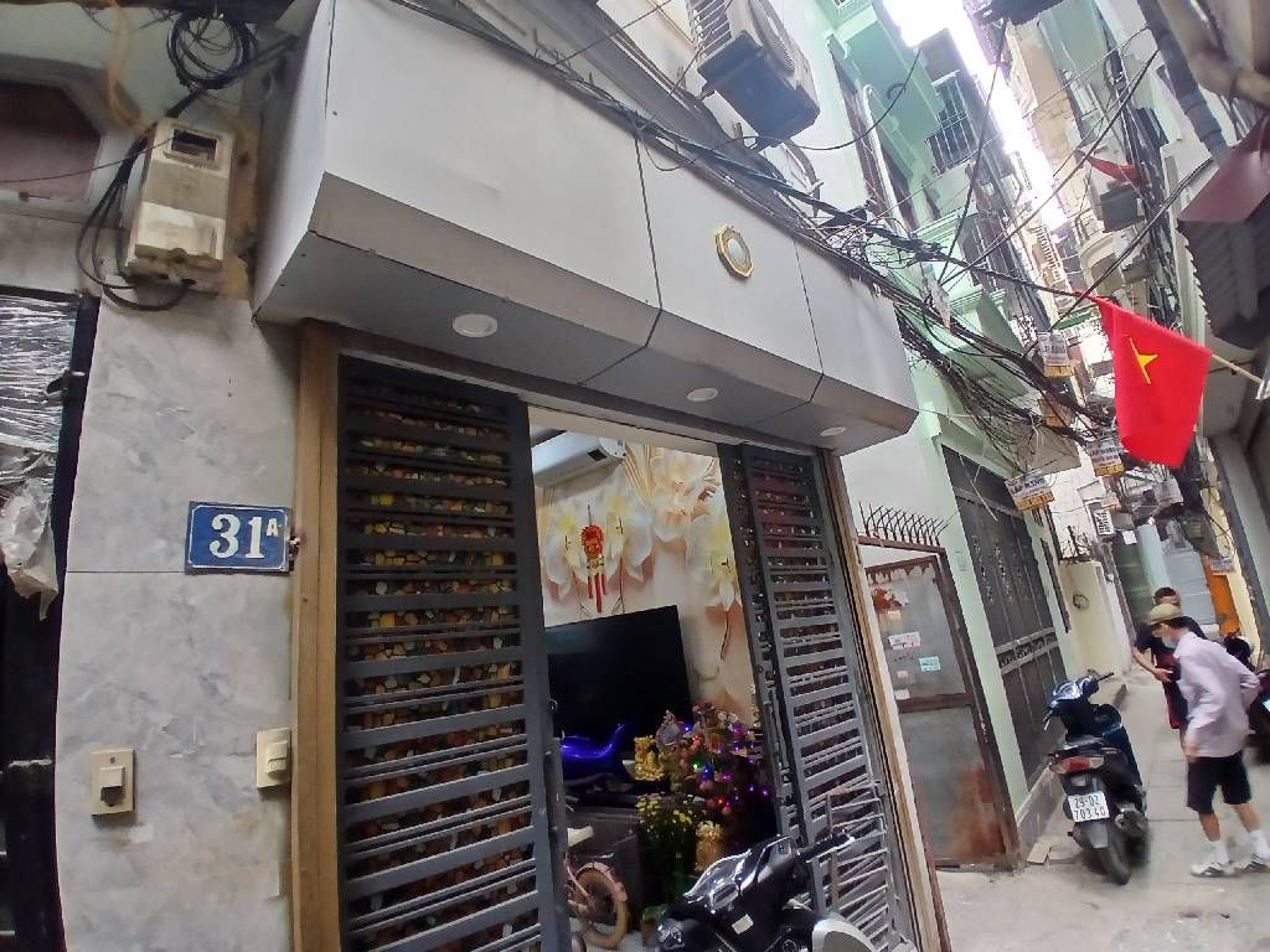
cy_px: 476
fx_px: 624
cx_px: 635
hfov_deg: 91.0
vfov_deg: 74.7
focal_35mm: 17
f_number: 2.2
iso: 80
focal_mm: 1.4
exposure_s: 1/33.3
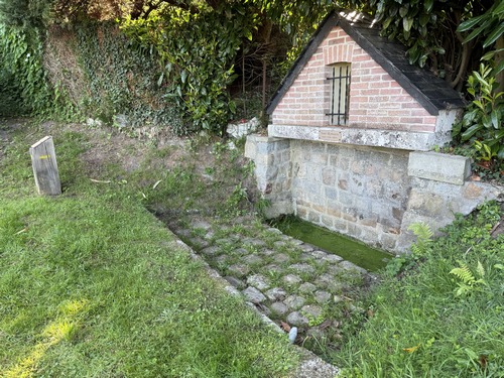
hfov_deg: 71.6
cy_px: 189
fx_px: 349
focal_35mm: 24
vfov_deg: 56.8
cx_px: 252
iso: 80
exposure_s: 1/121
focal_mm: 6.76
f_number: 1.78
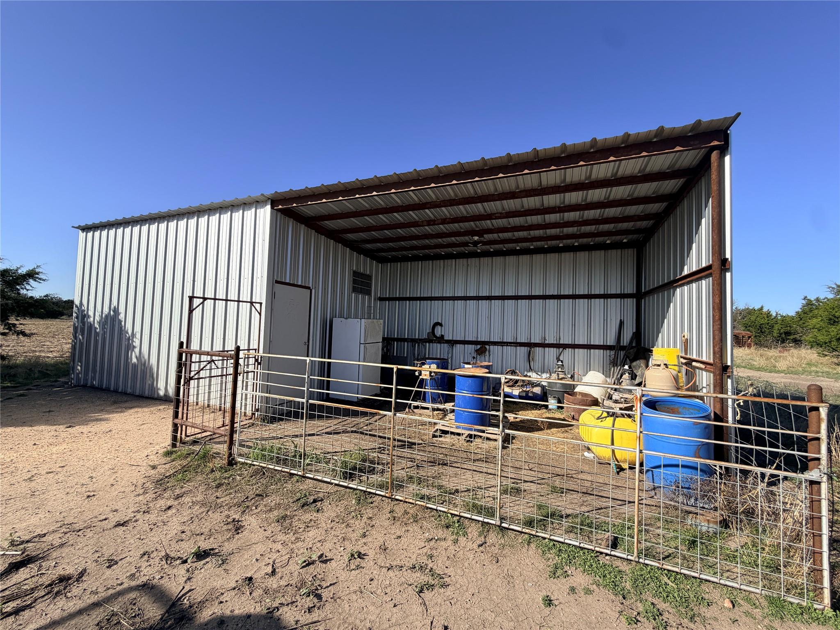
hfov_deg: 102.1
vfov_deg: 85.7
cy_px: 315
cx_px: 420
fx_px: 340
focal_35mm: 14
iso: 32
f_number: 2.2
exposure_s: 1/864
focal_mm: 2.22
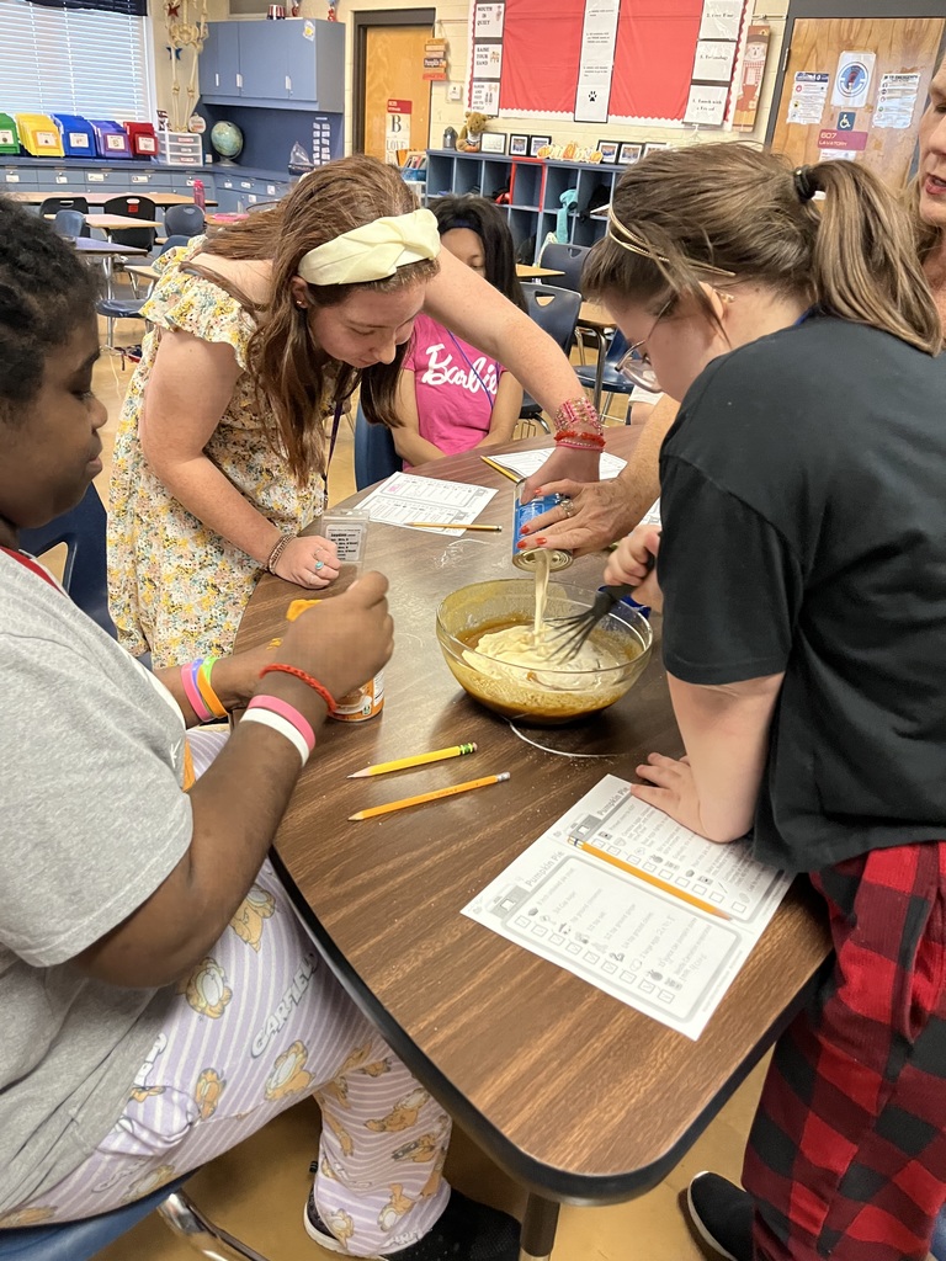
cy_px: 630
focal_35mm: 26
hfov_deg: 53.1
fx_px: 947
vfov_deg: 67.3
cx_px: 473
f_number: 1.6
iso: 500
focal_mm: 5.1
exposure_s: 1/60
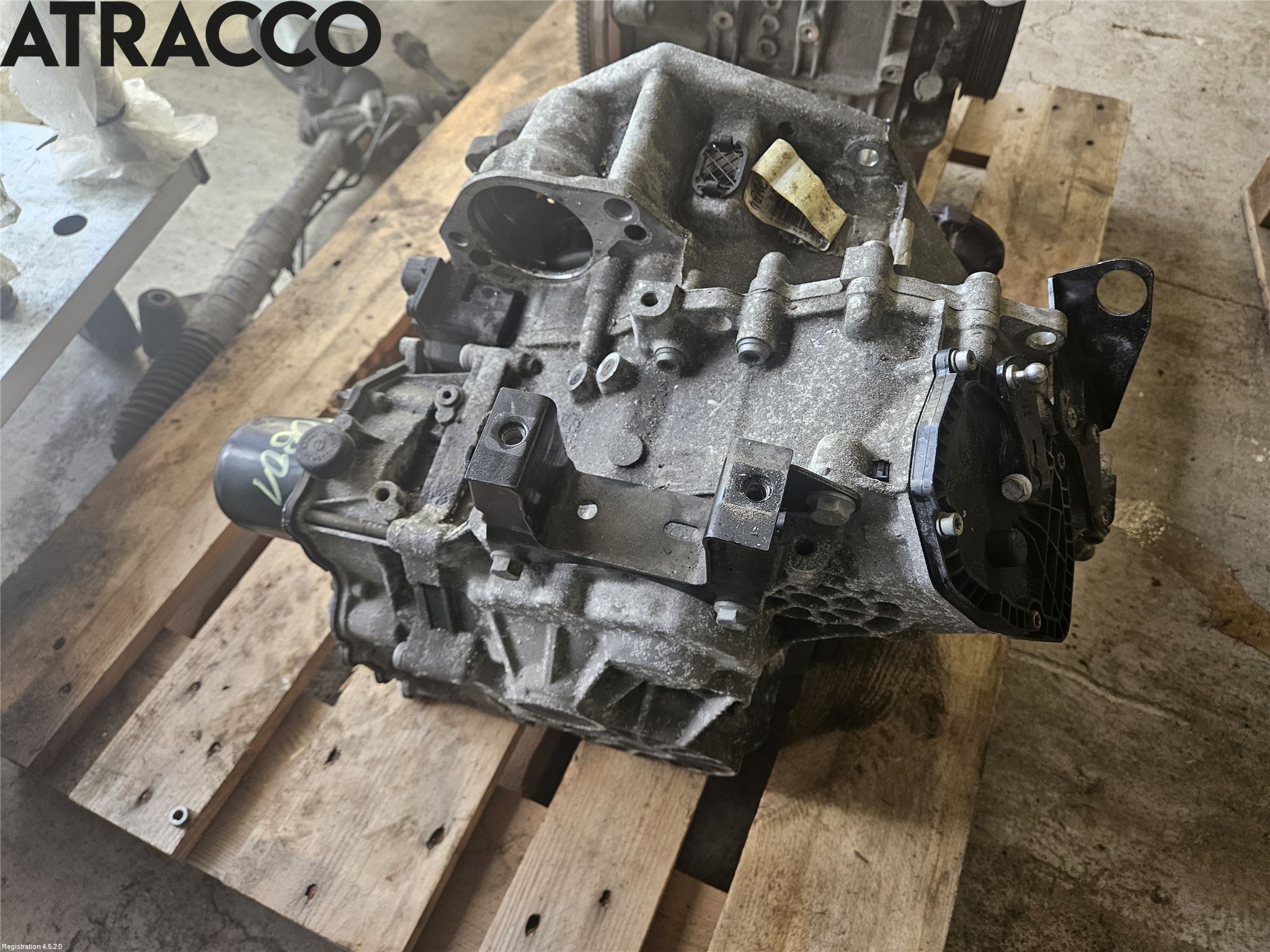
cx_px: 635
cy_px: 476
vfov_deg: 58.9
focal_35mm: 23
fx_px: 844
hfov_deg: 73.9
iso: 160
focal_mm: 5.4
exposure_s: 1/100
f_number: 1.8
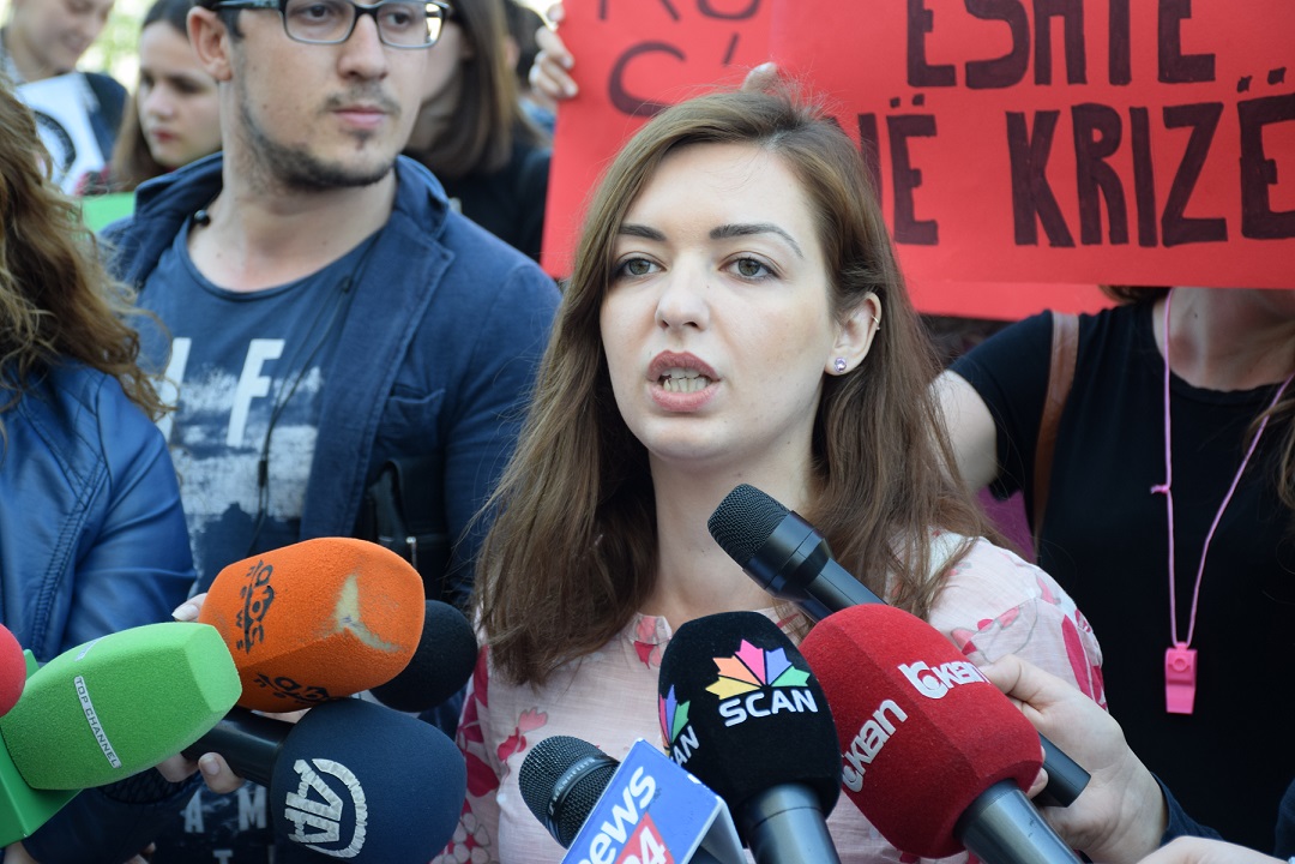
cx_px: 648
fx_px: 3237
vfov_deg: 15.2
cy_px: 432
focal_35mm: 90
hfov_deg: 22.6
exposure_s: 1/160
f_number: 5
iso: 320
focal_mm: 60
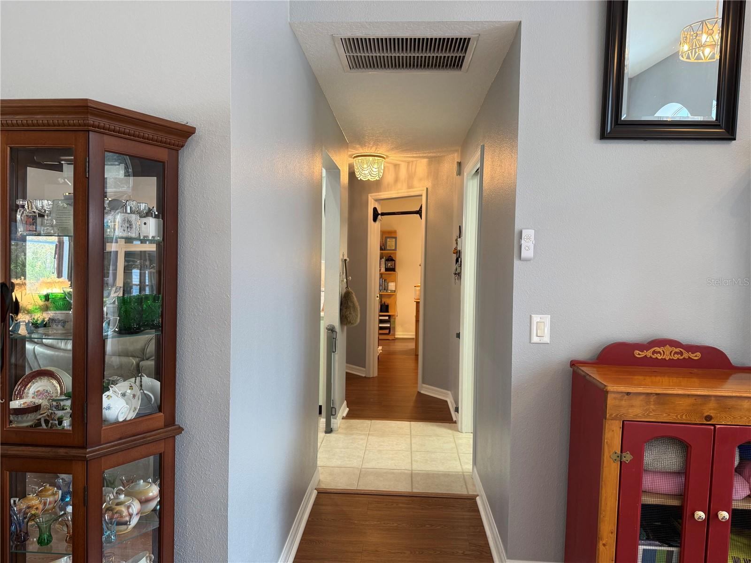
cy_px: 282
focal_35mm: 24
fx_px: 521
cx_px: 376
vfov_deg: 56.8
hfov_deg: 71.6
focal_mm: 6.76
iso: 125
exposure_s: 1/60
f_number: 1.78
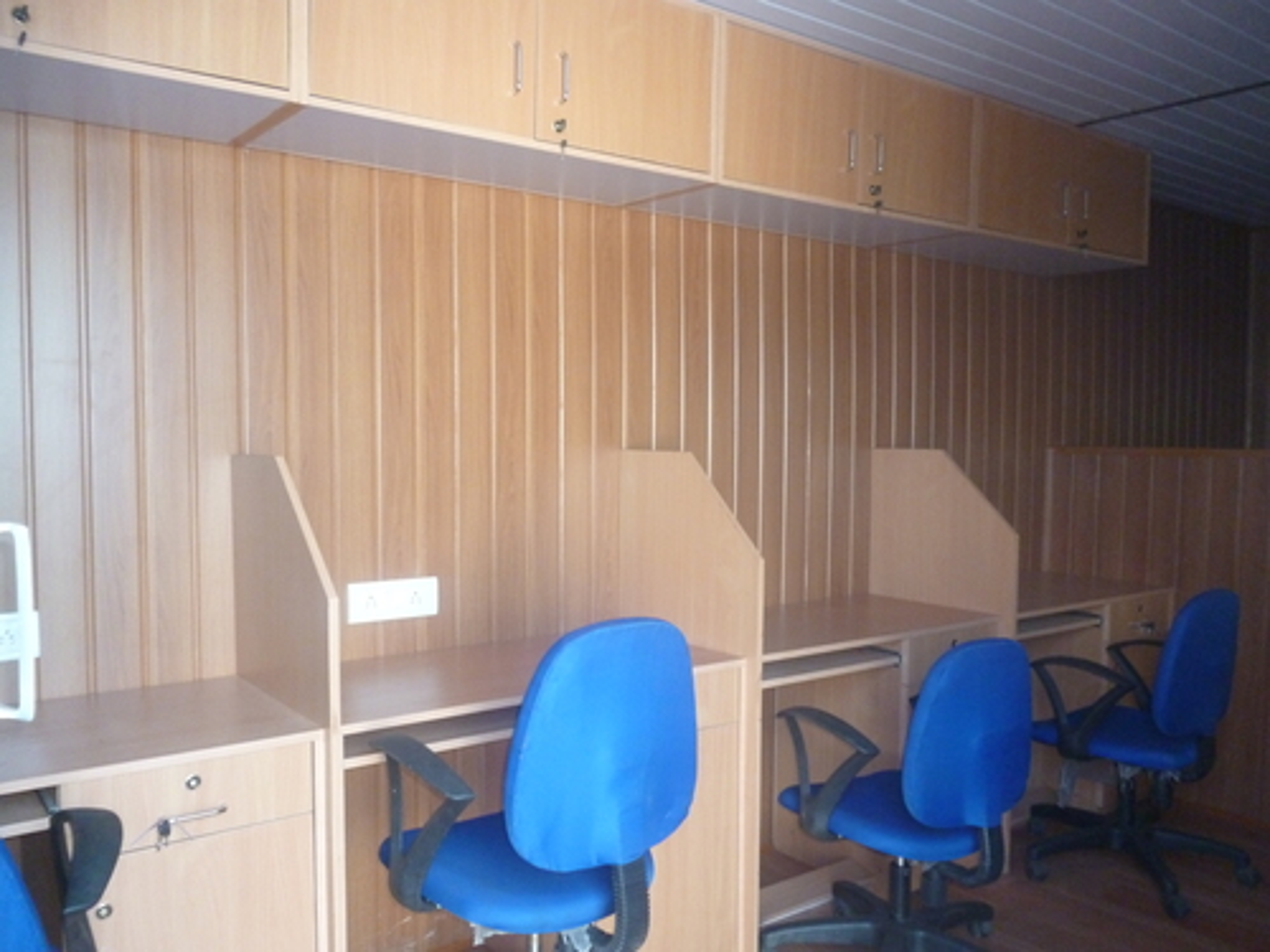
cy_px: 476
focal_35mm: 28
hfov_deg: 63.4
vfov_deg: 49.7
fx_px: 1027
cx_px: 635
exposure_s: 1/60
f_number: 3.1
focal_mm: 5
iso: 400
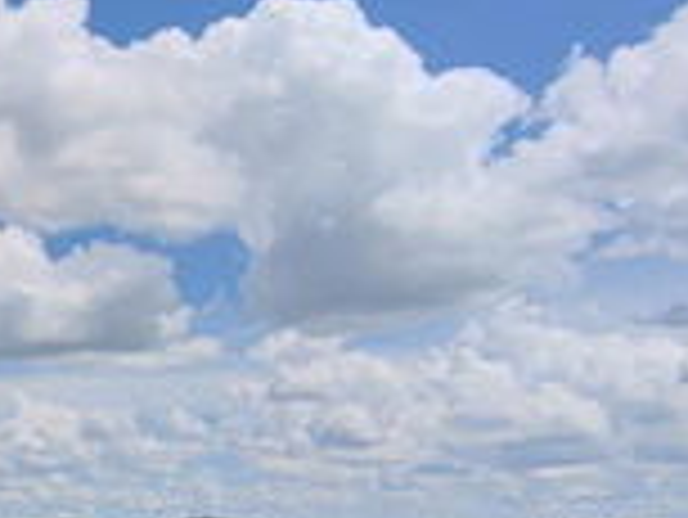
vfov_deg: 24.4
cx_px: -337
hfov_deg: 25.6
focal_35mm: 57
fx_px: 1134
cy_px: 527
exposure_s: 1/1909
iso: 100
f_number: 2.8
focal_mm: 17
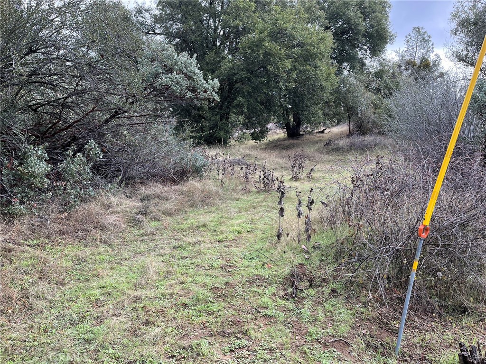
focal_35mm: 26
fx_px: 365
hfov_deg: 67.3
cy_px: 182
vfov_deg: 53.1
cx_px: 243
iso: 50
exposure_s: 1/471
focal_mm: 5.1
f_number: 1.6
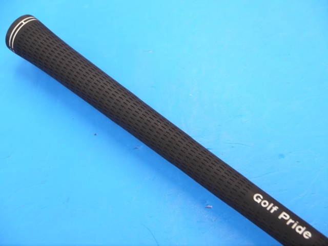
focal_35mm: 84
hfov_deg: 23.3
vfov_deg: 17.6
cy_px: 123
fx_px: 796
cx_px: 164
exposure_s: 1/80
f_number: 5.6
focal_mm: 42
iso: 800
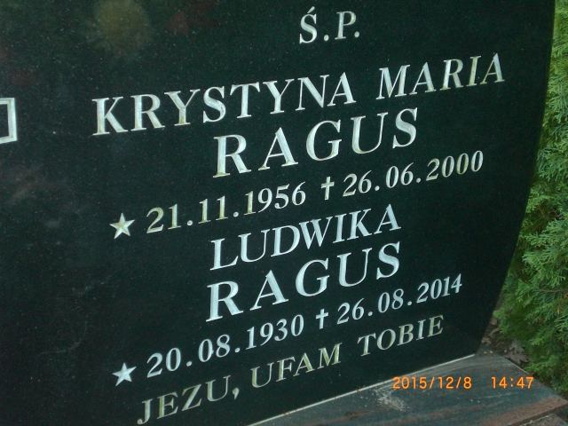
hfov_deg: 30.7
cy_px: 213
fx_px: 1034
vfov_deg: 23.3
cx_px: 284
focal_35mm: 63
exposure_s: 1/30
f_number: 4
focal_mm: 10.4
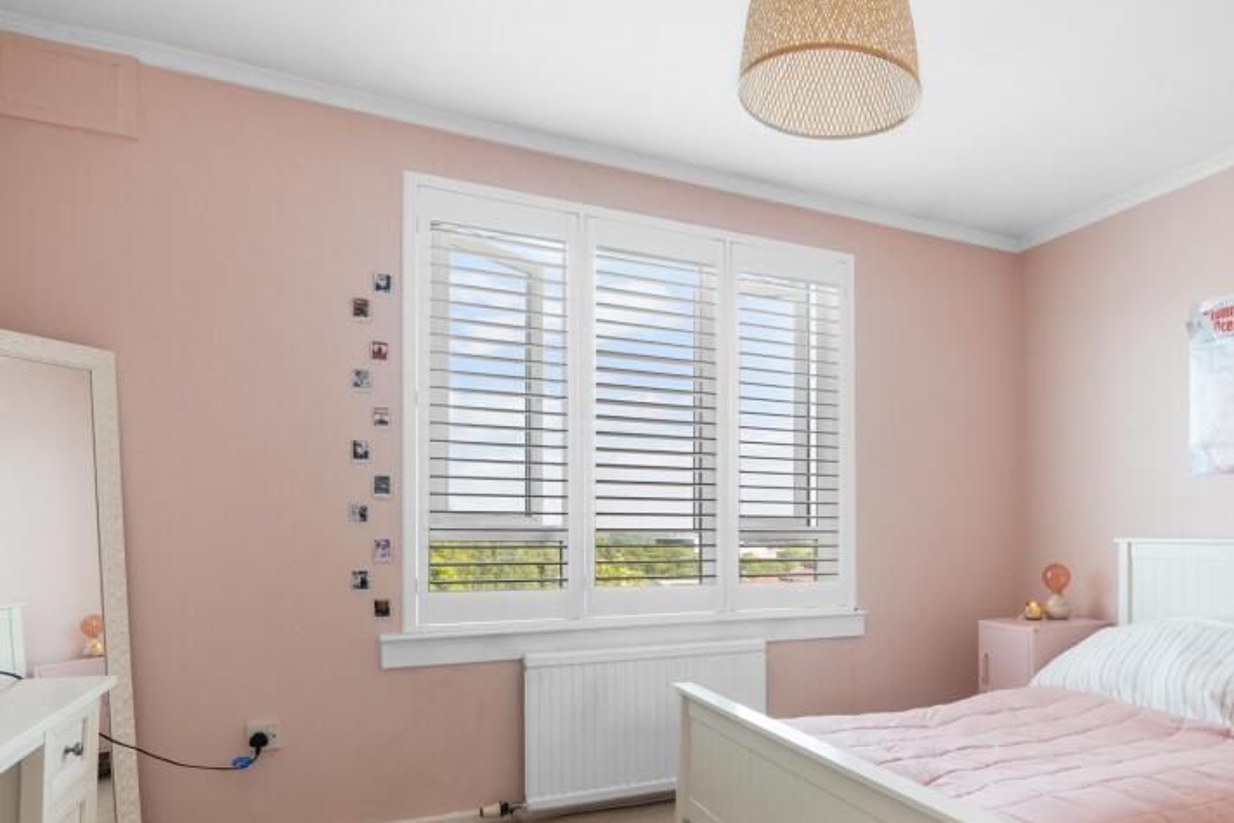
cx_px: 832
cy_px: 561
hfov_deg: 73.6
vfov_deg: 53.8
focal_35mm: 23
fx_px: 788
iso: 640
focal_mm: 16
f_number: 8
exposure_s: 1/40
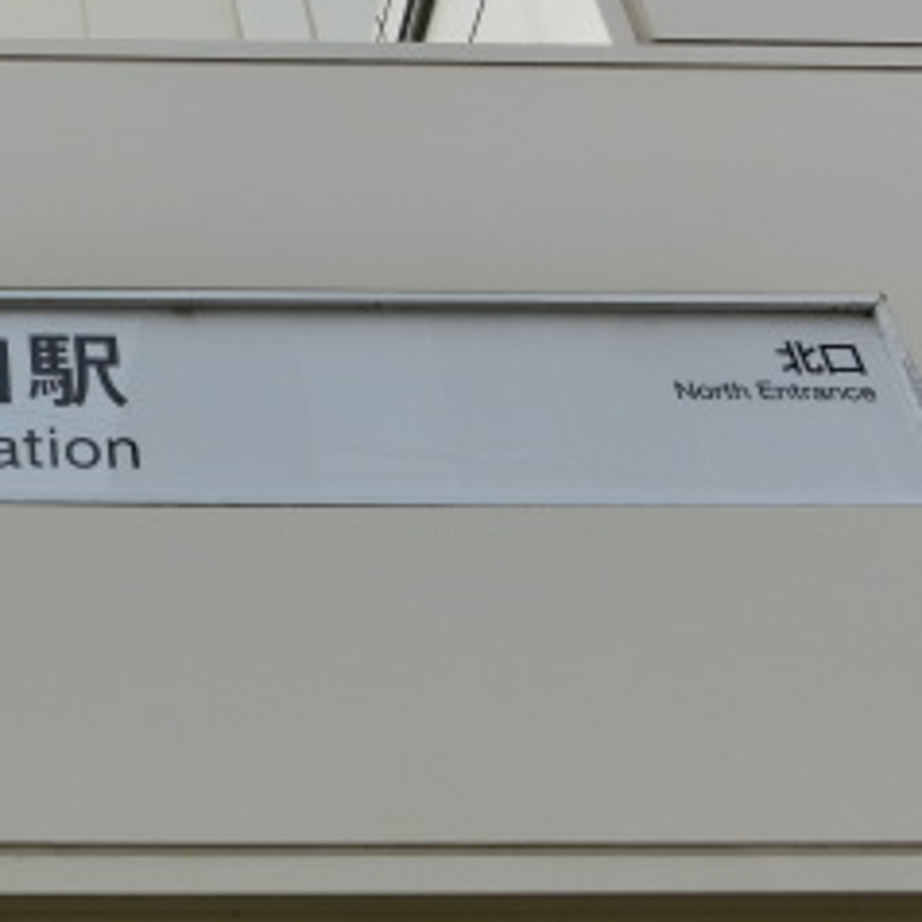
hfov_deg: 23.3
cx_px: -132
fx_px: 2079
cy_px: 256
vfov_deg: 24.8
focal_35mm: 69
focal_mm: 5.2
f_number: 3.7
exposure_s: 1/500
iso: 80
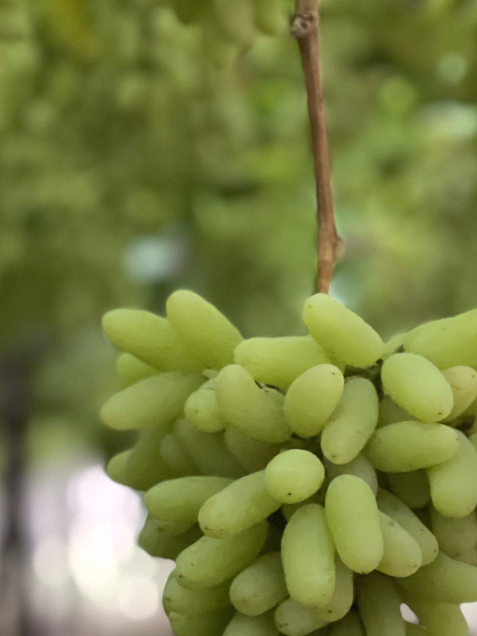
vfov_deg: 14.2
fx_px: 2517
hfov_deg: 10.8
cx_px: 330
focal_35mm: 137
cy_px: 605
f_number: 2.2
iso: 320
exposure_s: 1/40
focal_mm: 7.5
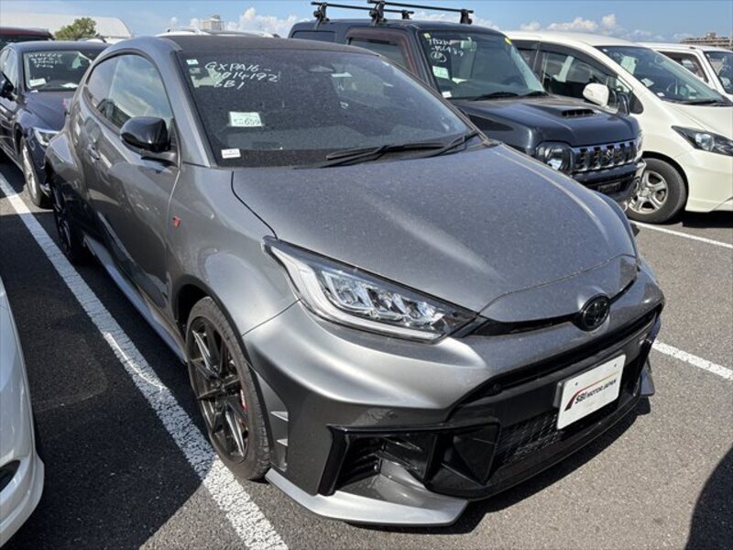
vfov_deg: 53.1
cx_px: 366
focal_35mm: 26
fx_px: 551
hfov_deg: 67.3
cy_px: 275
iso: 50
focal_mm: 5.96
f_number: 1.6
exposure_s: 1/2105
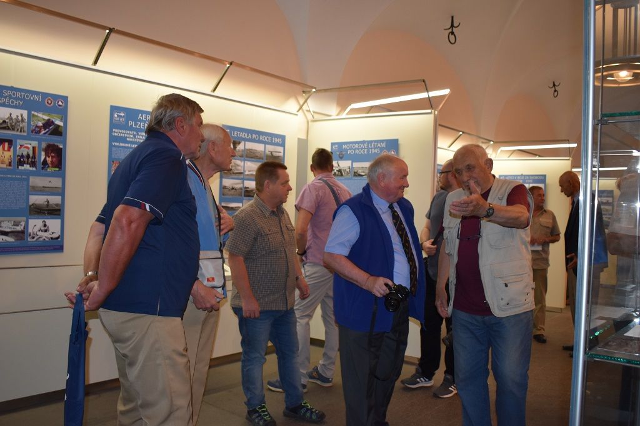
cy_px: 213
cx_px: 320
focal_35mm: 32
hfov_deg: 59.5
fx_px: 560
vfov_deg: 41.7
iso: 800
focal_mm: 21
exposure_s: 1/60
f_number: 4
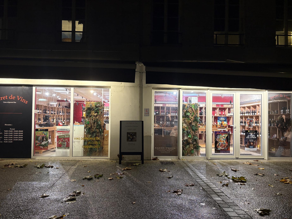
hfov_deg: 65.3
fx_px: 228
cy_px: 113
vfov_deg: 51.3
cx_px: 142
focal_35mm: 27
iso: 160
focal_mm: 5.96
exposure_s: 1/50
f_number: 1.6
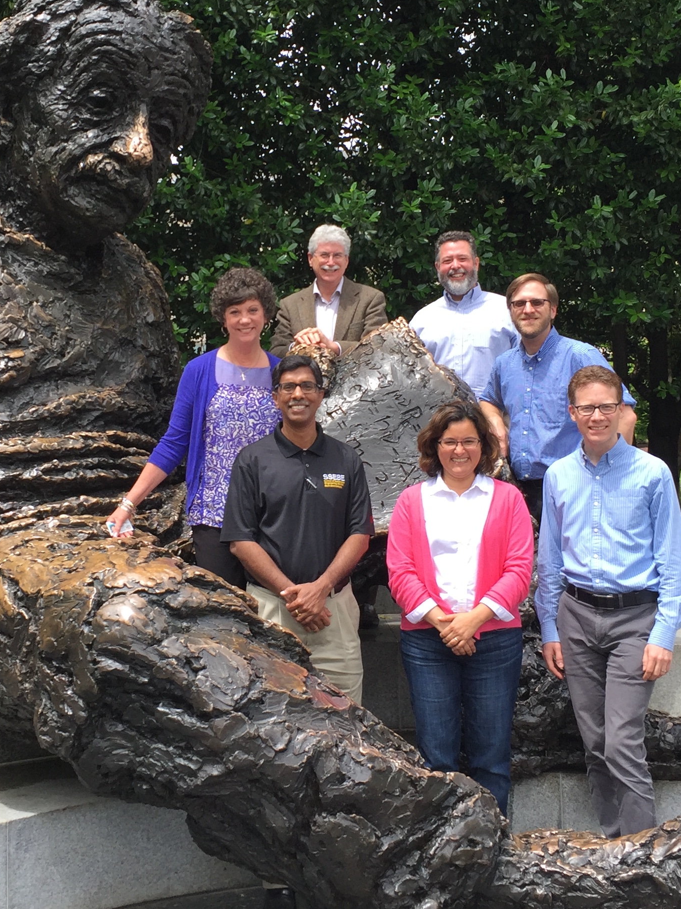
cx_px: 284
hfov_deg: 28.0
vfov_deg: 36.7
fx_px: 1364
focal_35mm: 52
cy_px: 363
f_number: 2.2
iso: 32
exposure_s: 1/520
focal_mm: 4.15
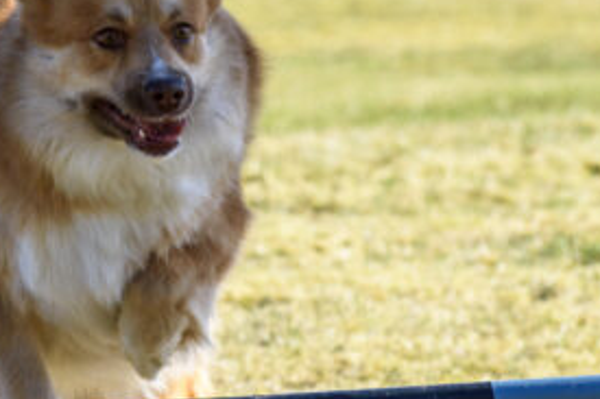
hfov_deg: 3.8
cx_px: 89
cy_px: 196
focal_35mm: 545
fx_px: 9078
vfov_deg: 2.5
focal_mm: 130
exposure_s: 1/1600
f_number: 6.3
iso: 400
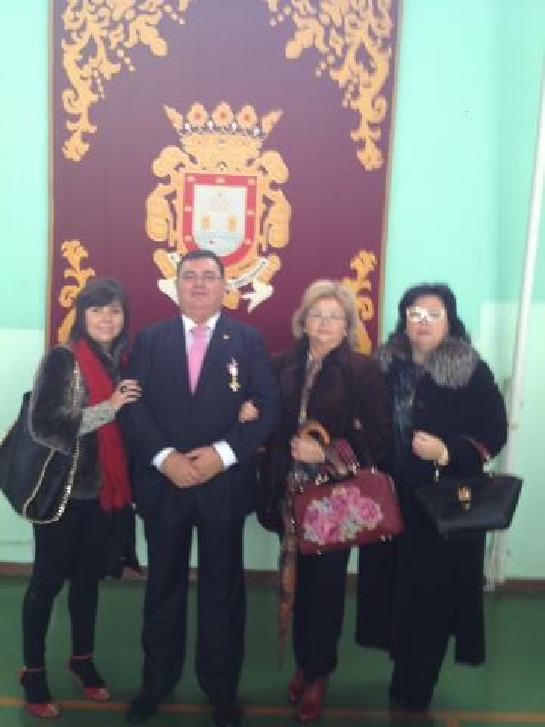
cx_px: 272
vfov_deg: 52.6
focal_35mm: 35
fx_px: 735
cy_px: 364
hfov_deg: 40.7
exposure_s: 1/20
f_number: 2.4
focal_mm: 4.28
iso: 64
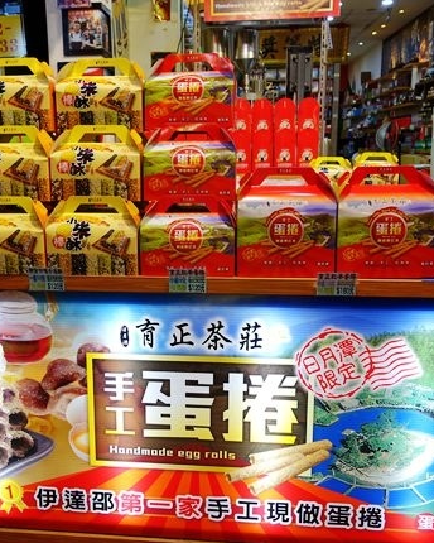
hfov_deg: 43.2
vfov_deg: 52.8
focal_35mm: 34
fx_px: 546
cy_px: 271
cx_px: 175
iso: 125
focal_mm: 8.8
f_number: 2.8
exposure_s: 1/30
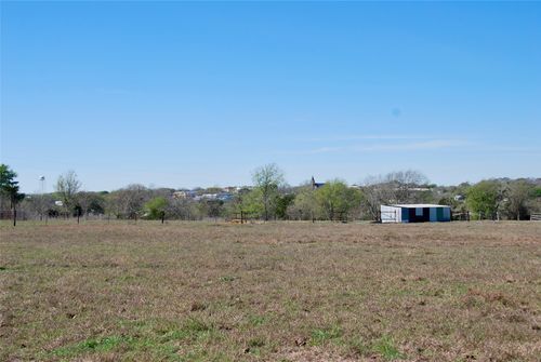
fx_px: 813
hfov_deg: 36.8
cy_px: 181
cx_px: 270
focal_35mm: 54
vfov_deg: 25.1
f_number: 8
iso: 100
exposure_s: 1/250
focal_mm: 36
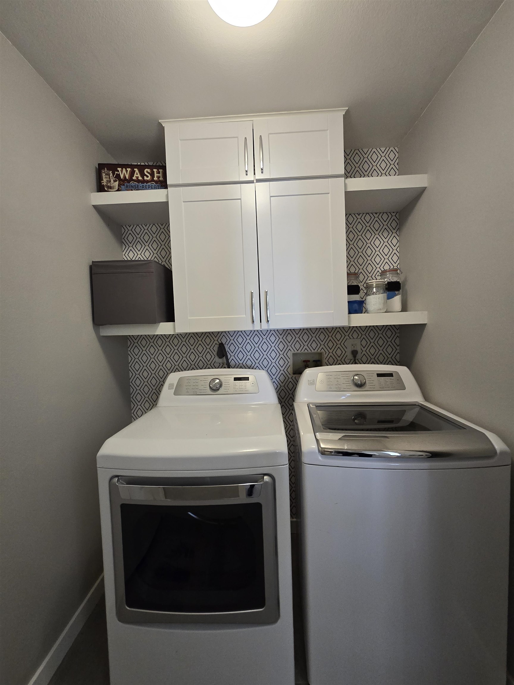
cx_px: 257
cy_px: 342
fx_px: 257
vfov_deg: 106.2
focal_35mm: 13
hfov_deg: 89.9
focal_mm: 2.2
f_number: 2.2
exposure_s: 1/60
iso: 250
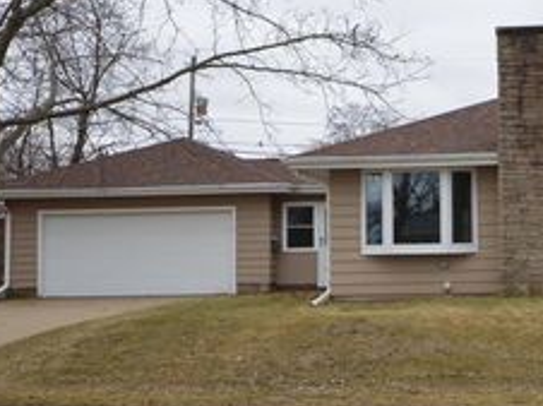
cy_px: 197
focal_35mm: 67
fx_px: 1051
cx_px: 512
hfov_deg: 27.7
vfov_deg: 21.9
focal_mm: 21
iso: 100
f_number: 4.5
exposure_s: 1/160
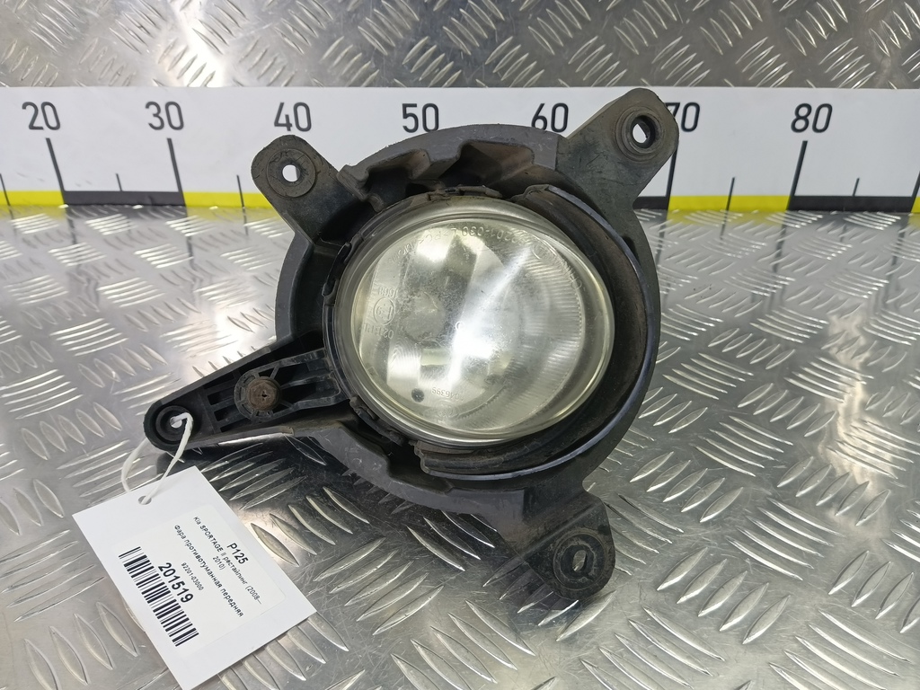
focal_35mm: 23
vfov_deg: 58.9
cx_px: 460
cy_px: 345
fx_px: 611
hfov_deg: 73.9
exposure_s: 1/50
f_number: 1.6
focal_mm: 4.11
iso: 130
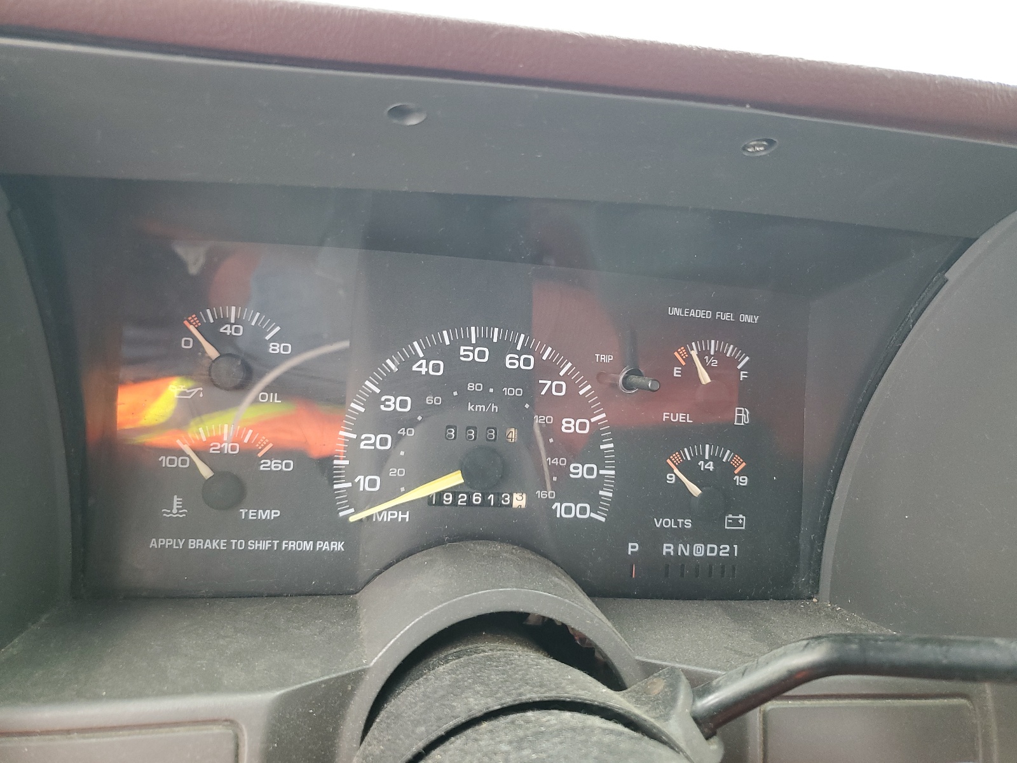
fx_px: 764
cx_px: 508
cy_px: 382
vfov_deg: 53.1
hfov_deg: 67.3
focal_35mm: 26
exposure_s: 1/120
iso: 81
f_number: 1.5
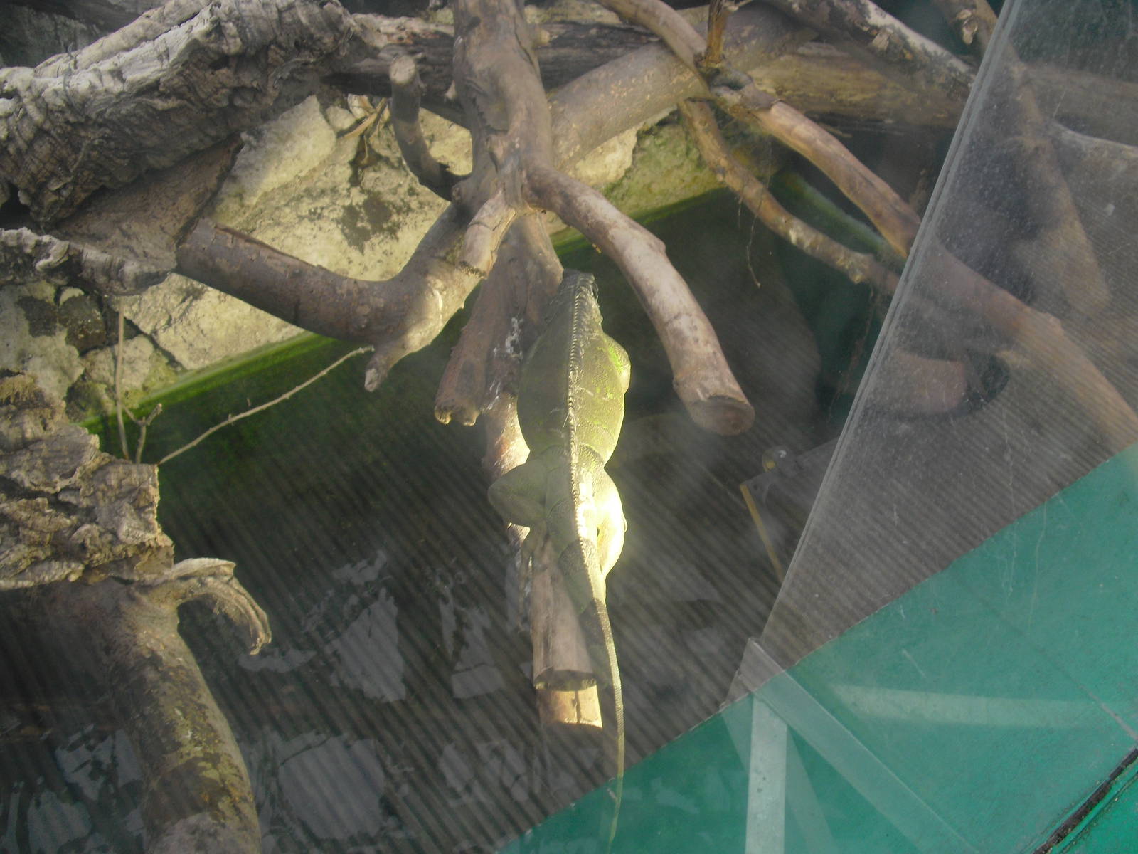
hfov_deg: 51.4
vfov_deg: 39.7
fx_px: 1183
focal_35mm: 36
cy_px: 427
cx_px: 569
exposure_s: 1/100
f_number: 3.1
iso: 100
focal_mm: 6.3
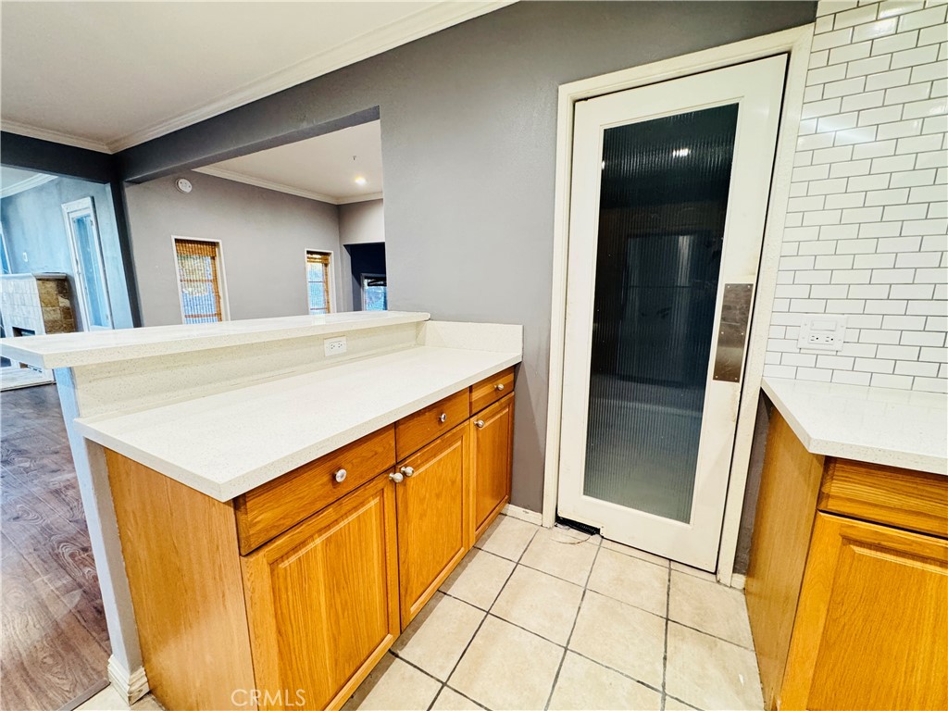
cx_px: 474
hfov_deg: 102.1
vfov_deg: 85.7
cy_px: 356
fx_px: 383
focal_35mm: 14
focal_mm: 2.22
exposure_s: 1/60
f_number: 2.2
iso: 400
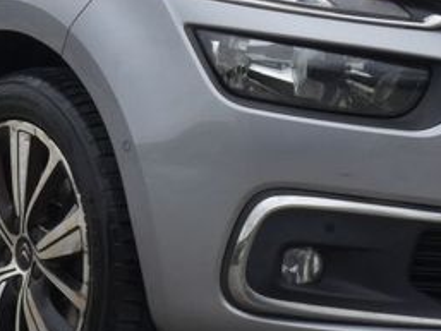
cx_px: 129
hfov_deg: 5.7
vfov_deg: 4.3
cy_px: -15
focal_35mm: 347
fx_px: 4423
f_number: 5.6
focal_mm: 15.6
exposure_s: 1/200
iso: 80
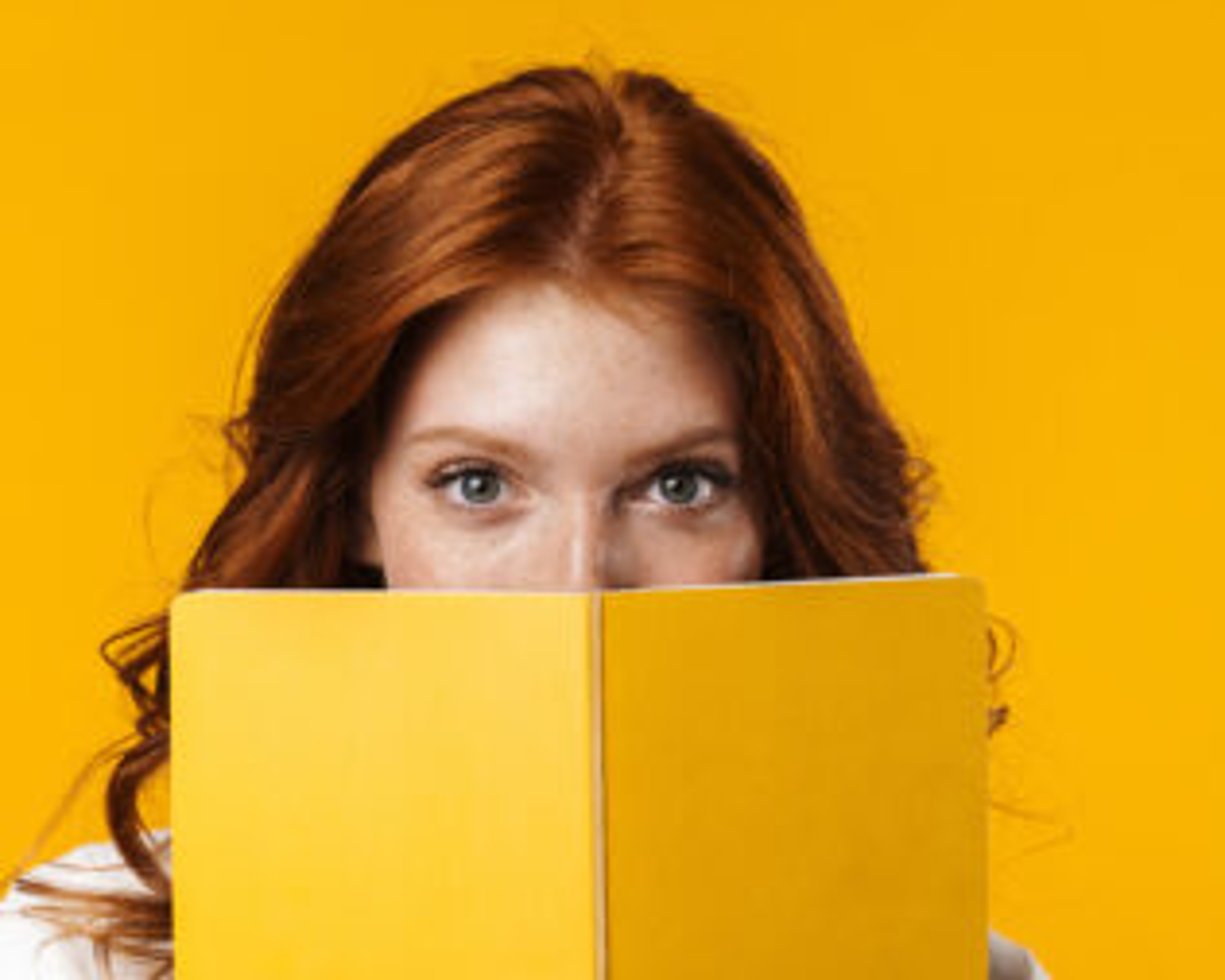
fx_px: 2901
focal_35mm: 80
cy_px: 486
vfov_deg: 19.2
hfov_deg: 23.8
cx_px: 591
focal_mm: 70
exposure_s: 1/160
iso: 125
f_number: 6.3
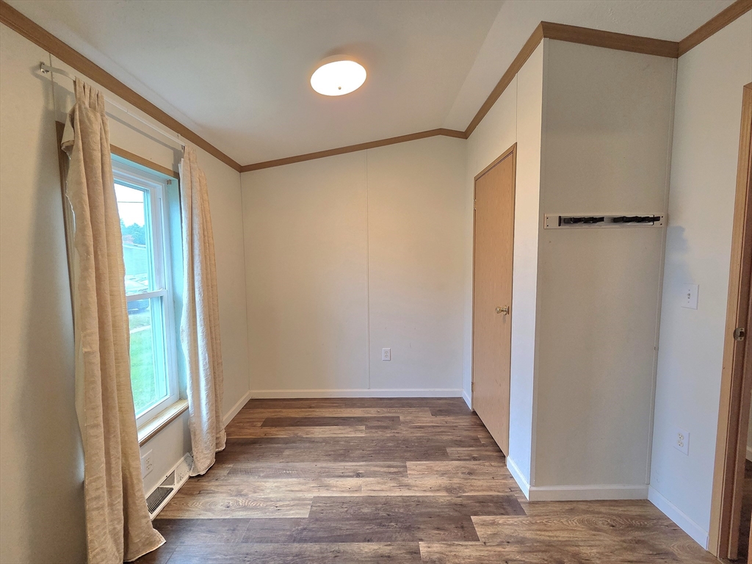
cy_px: 282
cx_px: 376
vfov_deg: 89.9
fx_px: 282
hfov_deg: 106.2
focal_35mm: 13
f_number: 2.2
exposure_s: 1/60.2
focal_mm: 2.2
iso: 250
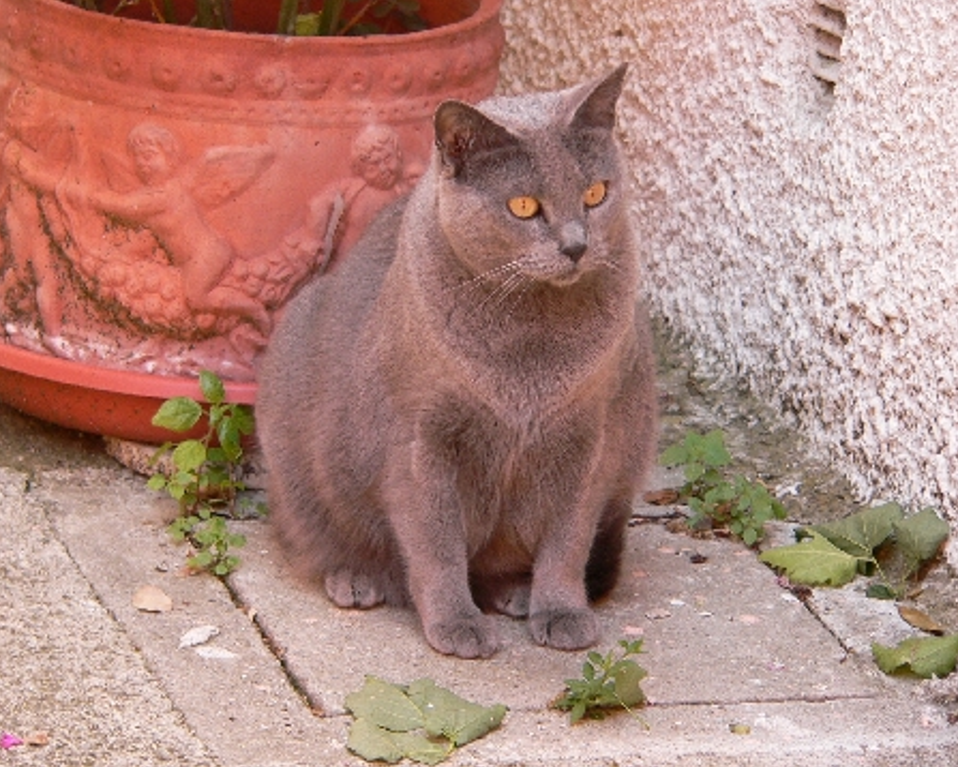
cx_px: 487
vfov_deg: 6.0
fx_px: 7375
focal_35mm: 260
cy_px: 384
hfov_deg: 7.4
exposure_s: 1/80
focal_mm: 41.3
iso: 200
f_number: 2.8
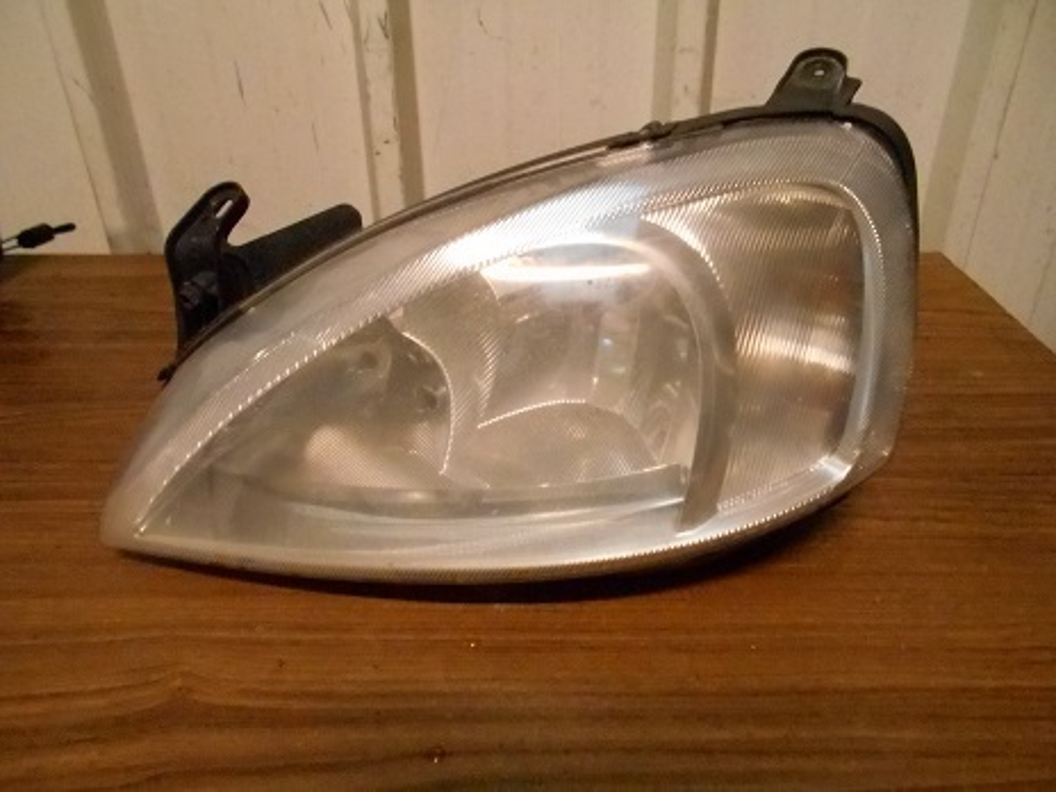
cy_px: 396
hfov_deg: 67.3
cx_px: 528
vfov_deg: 53.1
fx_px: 793
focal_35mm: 26
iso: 1250
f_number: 3.2
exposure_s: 1/25
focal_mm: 4.6
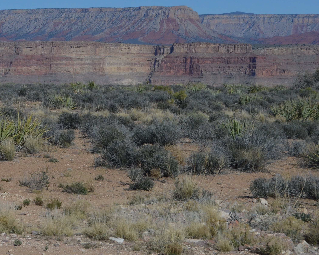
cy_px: 25
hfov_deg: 15.8
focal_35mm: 118
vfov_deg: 13.0
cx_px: -40
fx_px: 1114
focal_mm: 36
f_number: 7.1
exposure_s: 1/2000
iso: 400
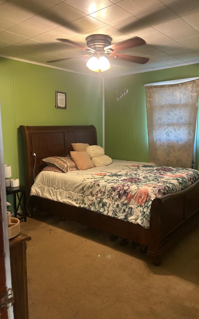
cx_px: 99
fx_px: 243
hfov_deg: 44.6
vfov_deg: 66.5
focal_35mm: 28
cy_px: 158
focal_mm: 5.7
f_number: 1.5
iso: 400
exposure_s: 1/40
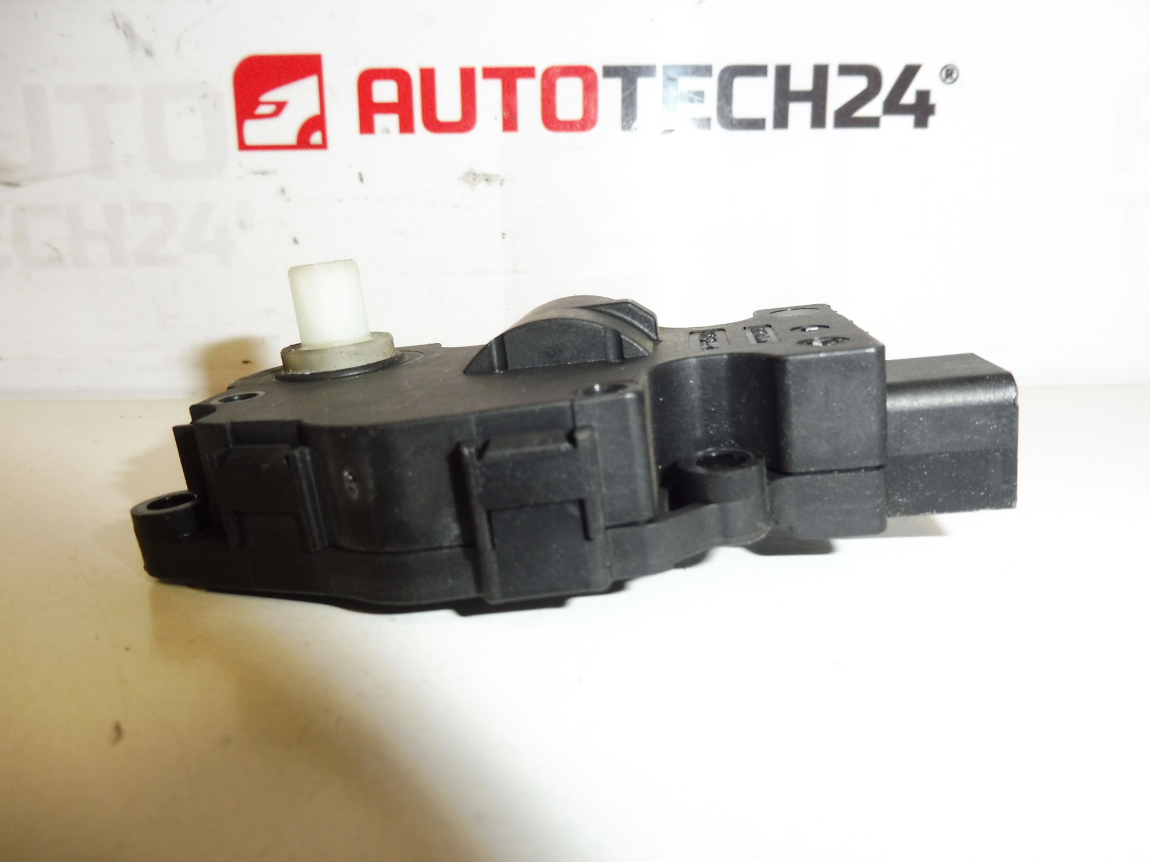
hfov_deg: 71.6
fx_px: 797
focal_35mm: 24
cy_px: 431
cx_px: 575
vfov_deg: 56.8
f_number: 3.5
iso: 200
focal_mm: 4.3
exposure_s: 1/60
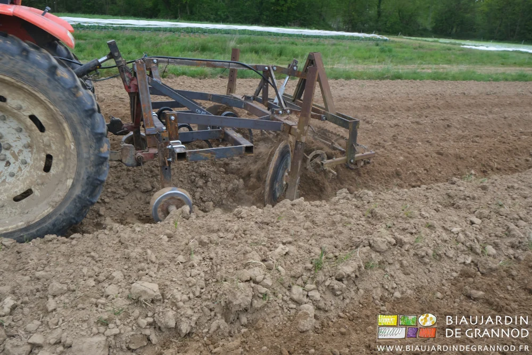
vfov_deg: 47.9
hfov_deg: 67.4
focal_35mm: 27
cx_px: 266
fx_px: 399
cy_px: 178
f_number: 5
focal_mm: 18
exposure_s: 1/170
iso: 160
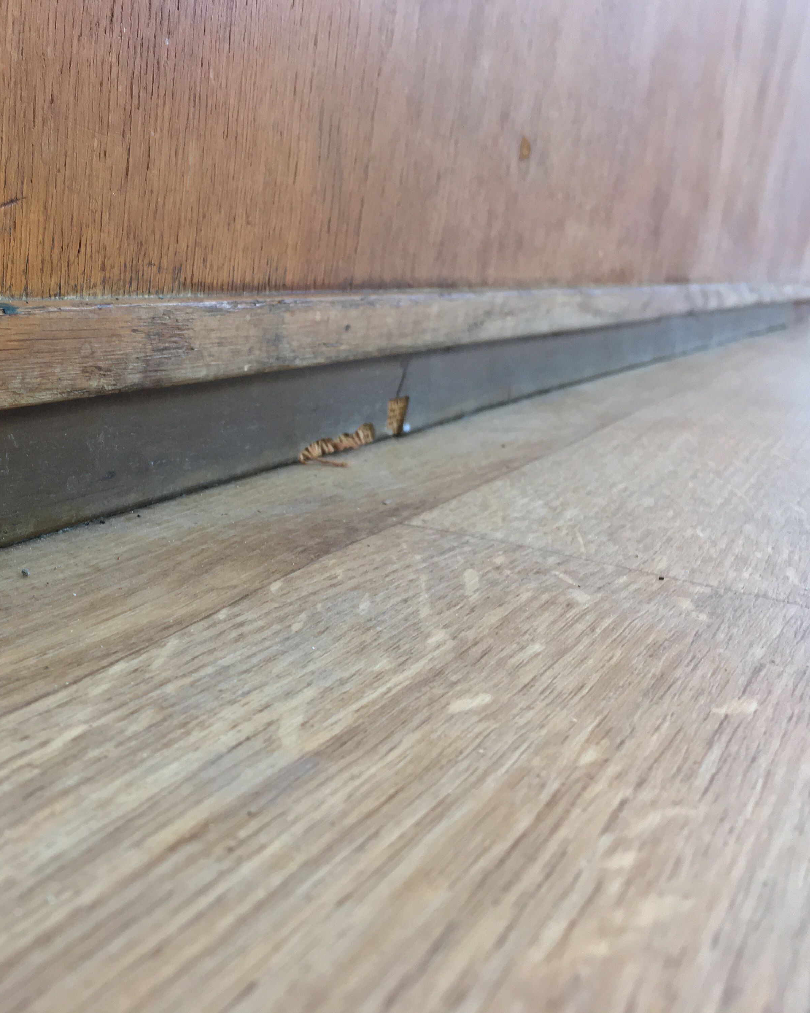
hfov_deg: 38.2
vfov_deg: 47.9
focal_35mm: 38
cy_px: 505
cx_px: 202
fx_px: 1139
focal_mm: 4.15
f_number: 2.2
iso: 100
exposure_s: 1/33
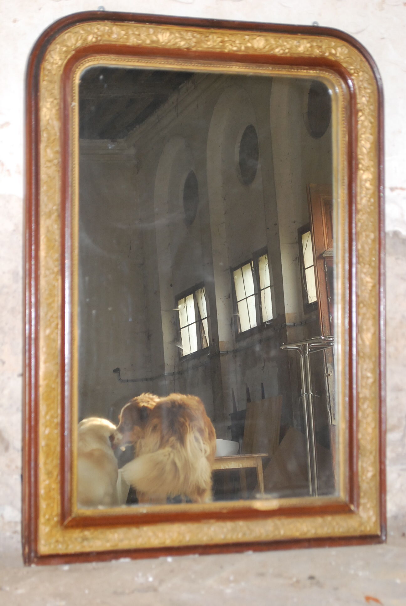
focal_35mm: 82
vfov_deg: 24.6
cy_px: 303
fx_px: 1392
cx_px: 203
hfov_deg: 16.6
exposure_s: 1/60
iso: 640
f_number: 5.6
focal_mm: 55
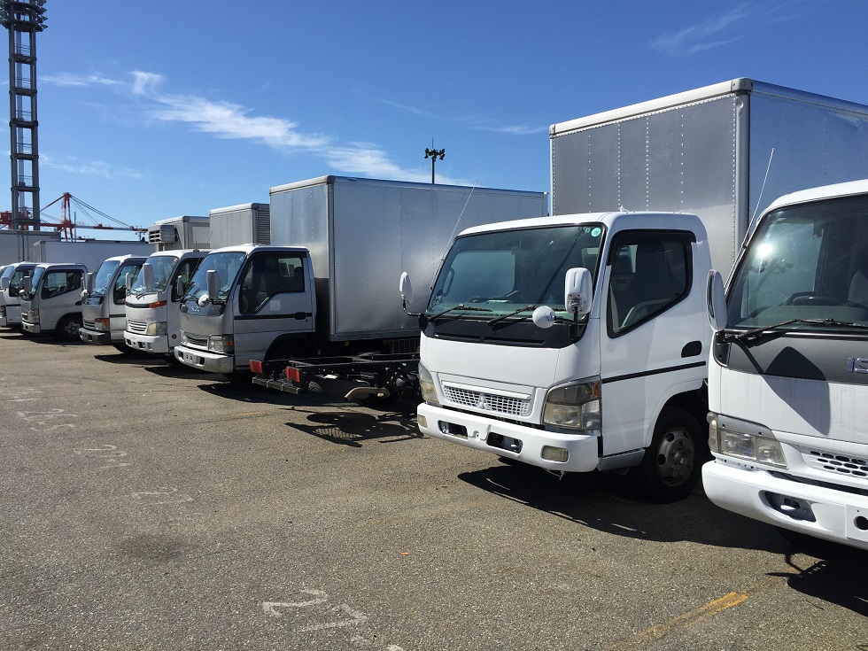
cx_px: 434
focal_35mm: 29
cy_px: 326
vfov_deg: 48.2
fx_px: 727
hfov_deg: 61.7
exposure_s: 1/3300
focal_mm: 4.15
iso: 32
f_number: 2.2
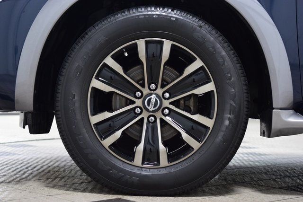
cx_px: 152
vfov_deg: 18.2
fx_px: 631
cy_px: 101
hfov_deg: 27.0
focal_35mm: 75
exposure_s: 1/60
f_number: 4
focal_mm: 50
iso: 1600
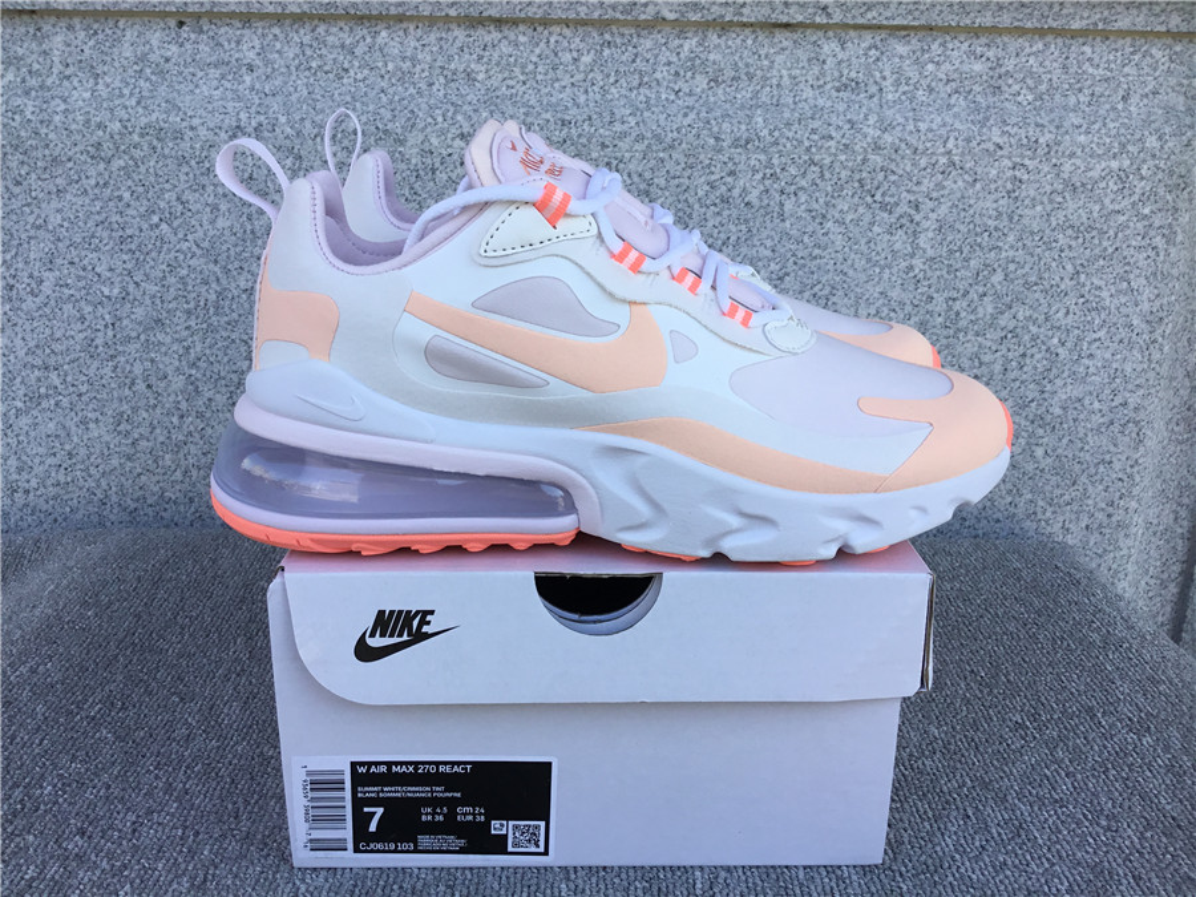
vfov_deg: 45.4
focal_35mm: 31
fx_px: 1071
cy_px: 448
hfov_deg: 58.4
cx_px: 598
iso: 25
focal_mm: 3.3
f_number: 2.4
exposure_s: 1/292
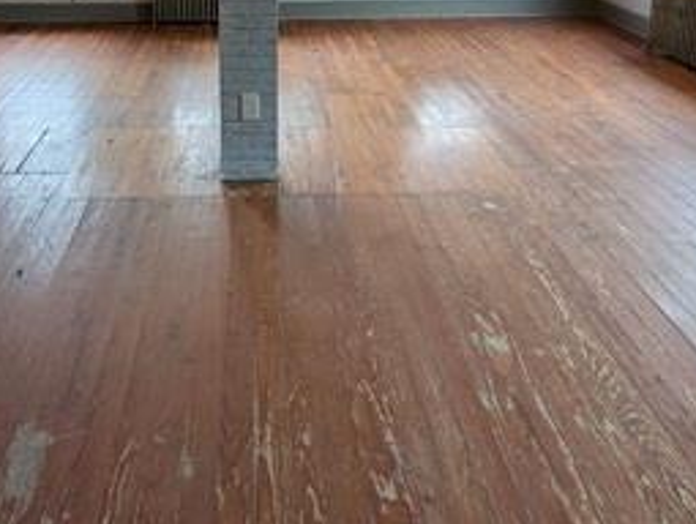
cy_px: -35
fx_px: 604
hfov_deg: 58.8
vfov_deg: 39.4
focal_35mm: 30
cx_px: 243
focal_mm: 2.02
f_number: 1.7
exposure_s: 1/59.8
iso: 49
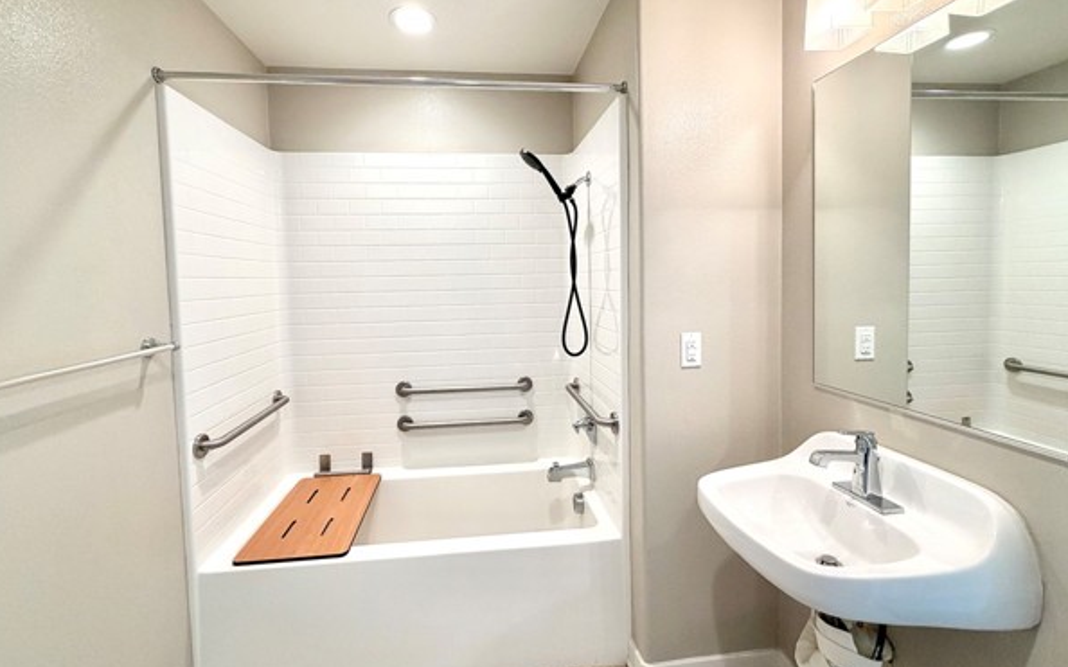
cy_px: 302
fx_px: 466
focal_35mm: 16
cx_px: 523
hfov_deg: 97.8
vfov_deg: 71.1
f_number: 2.2
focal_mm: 2.22
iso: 160
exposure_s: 1/120
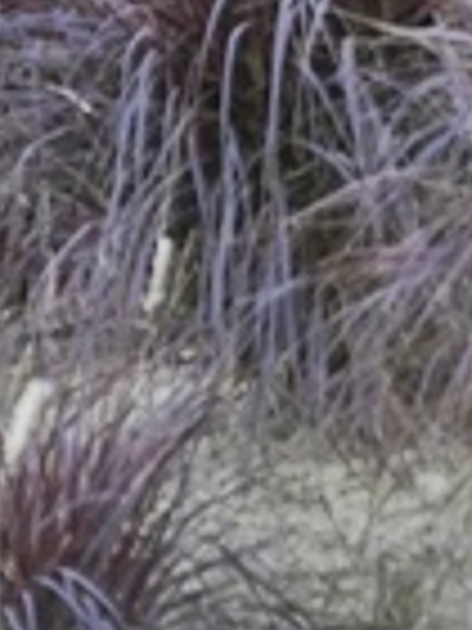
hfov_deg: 2.0
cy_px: -466
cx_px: 157
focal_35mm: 739
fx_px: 13435
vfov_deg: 2.7
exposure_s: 1/640
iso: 640
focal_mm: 70
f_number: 3.2
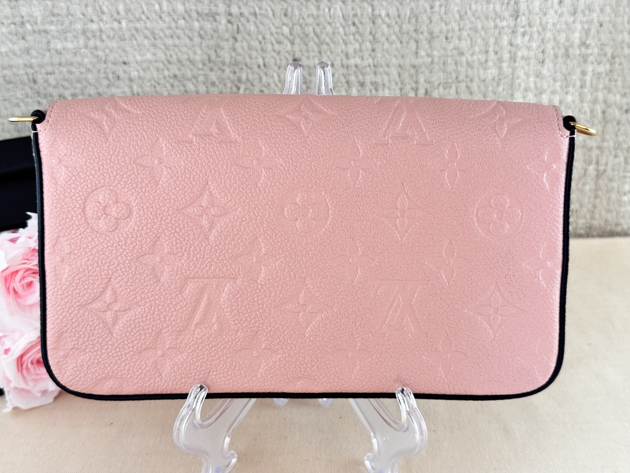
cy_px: 236
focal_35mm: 48
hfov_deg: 39.7
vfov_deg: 30.3
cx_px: 315
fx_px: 874
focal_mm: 6.76
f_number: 1.78
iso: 64
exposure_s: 1/107
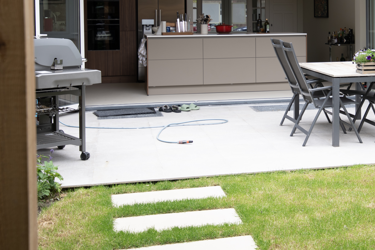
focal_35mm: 67
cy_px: 35
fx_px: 698
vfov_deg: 20.0
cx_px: 309
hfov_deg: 29.3
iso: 100
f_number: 2.8
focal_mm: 30
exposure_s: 1/250
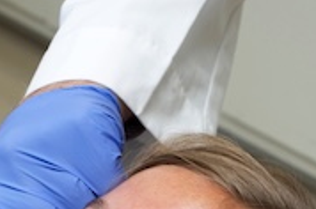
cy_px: 308
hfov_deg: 12.1
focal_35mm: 169
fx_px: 1481
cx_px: 75
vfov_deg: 7.9
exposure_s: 1/30
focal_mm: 50
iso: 200
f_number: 9
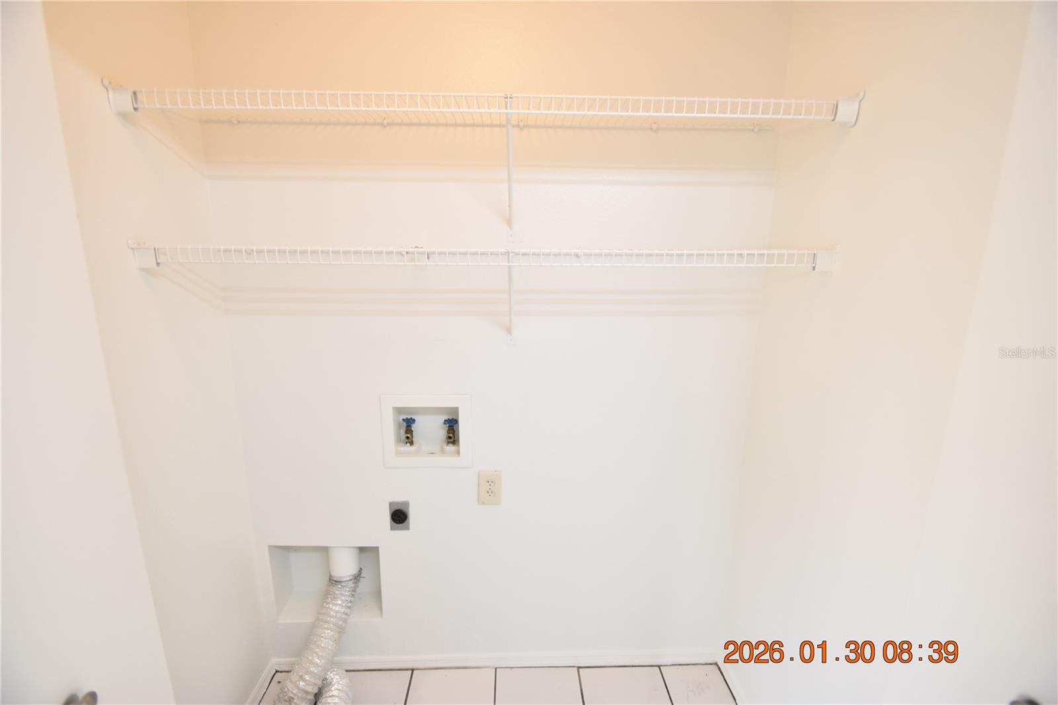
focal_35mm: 15
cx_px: 529
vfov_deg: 77.3
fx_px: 441
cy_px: 352
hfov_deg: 100.4
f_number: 3.5
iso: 800
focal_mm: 10
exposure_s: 1/45
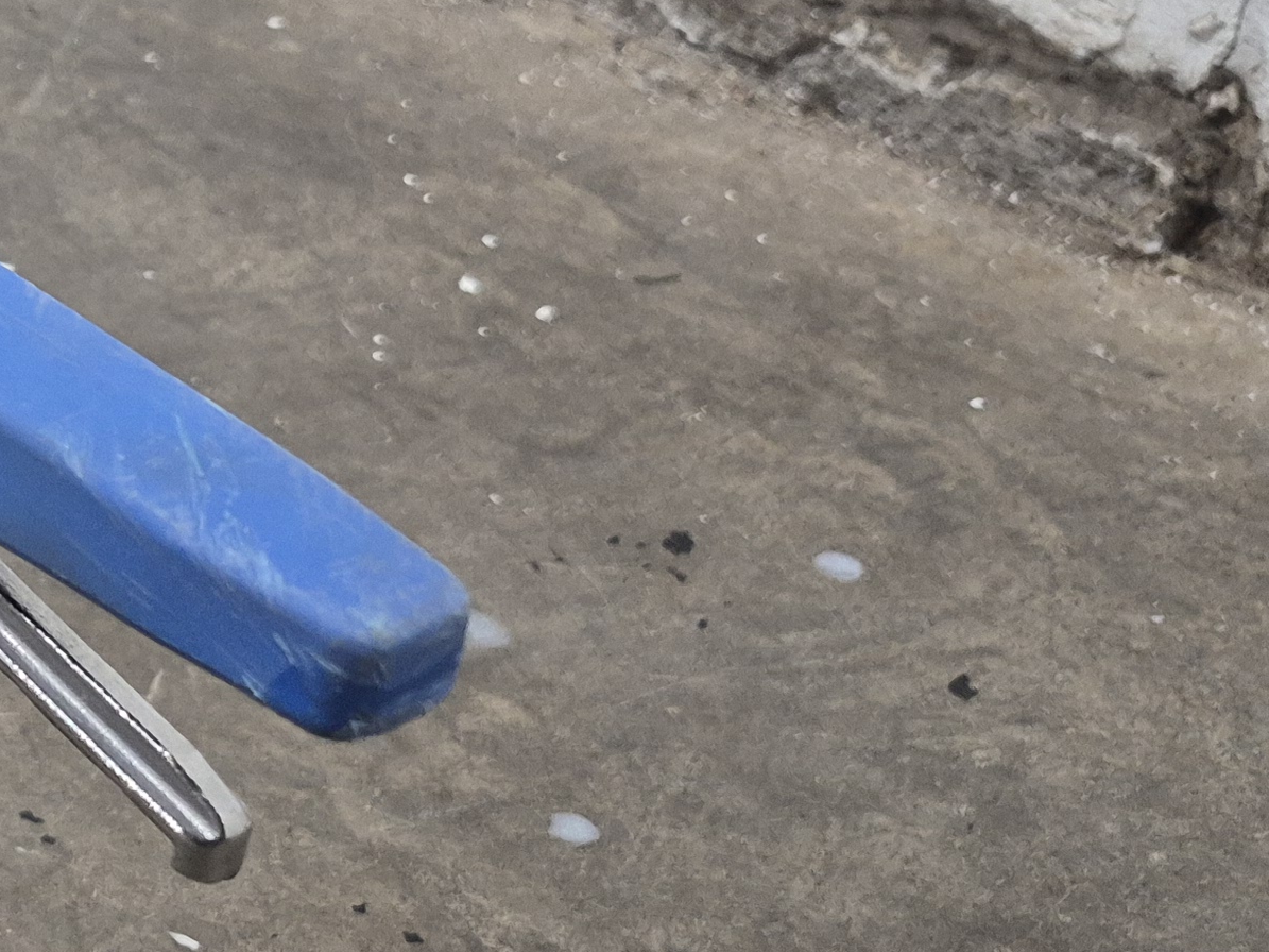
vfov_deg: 18.8
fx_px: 2822
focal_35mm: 77
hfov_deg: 21.5
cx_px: -599
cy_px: 106
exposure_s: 1/120
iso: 400
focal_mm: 5.4
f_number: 1.8
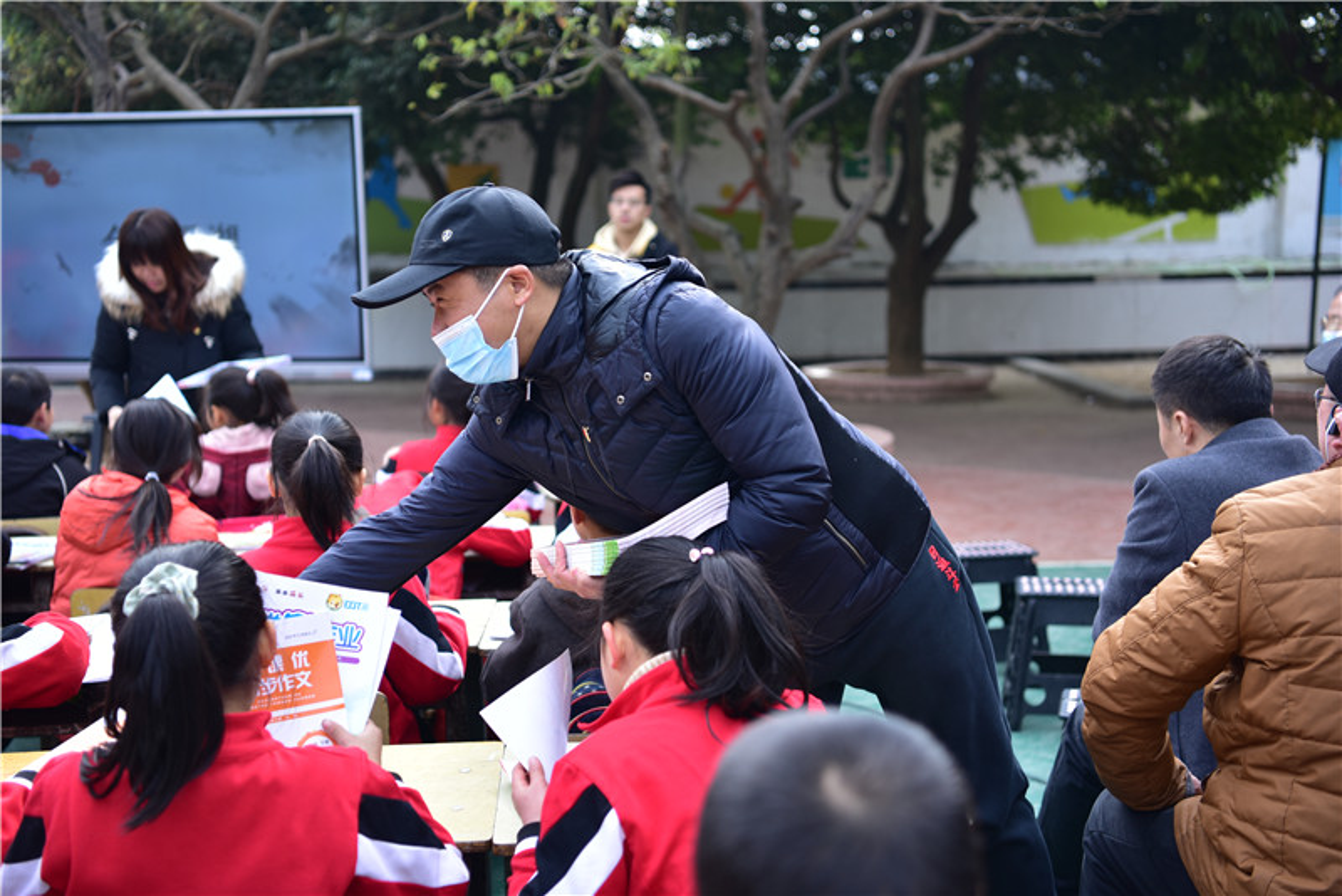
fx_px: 1715
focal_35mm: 46
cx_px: 671
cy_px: 448
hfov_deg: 42.7
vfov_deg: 29.3
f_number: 2.8
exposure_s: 1/640
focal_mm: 46
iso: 200
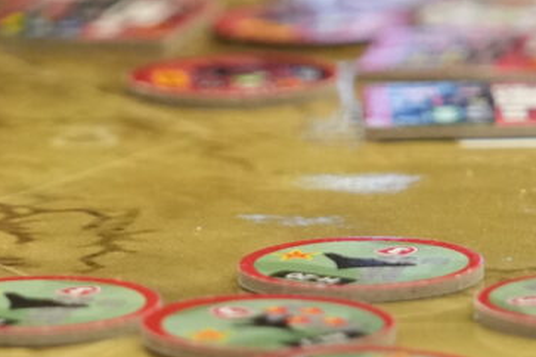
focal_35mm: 494
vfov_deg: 2.8
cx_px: -77
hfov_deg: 4.2
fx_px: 7355
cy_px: -129
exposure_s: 1/125
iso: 2000
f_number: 4.5
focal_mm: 70
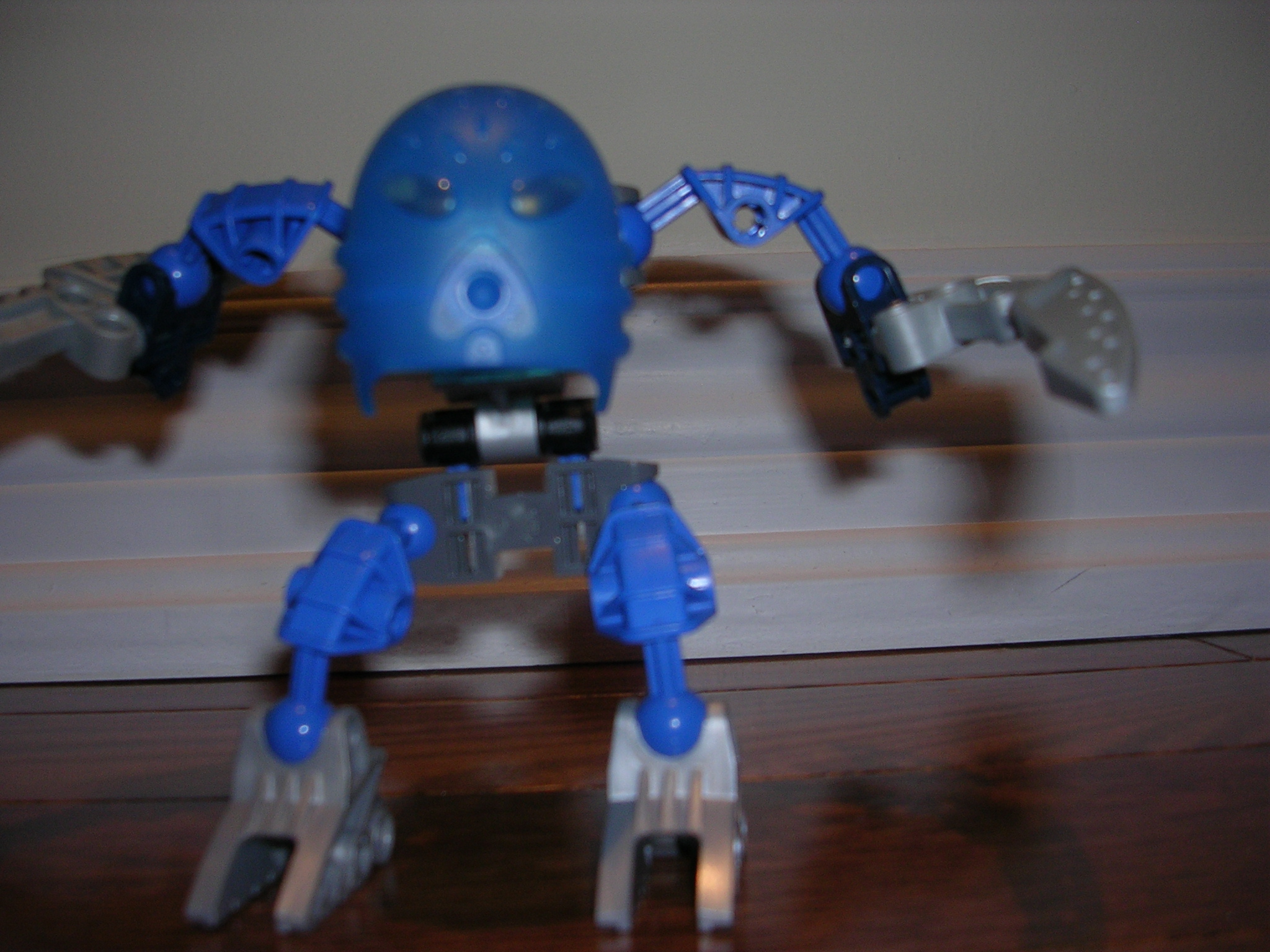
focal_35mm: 38
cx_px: 635
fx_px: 1394
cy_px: 476
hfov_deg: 49.0
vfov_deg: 37.7
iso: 50
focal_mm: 5.8
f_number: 2.8
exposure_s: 1/60.1
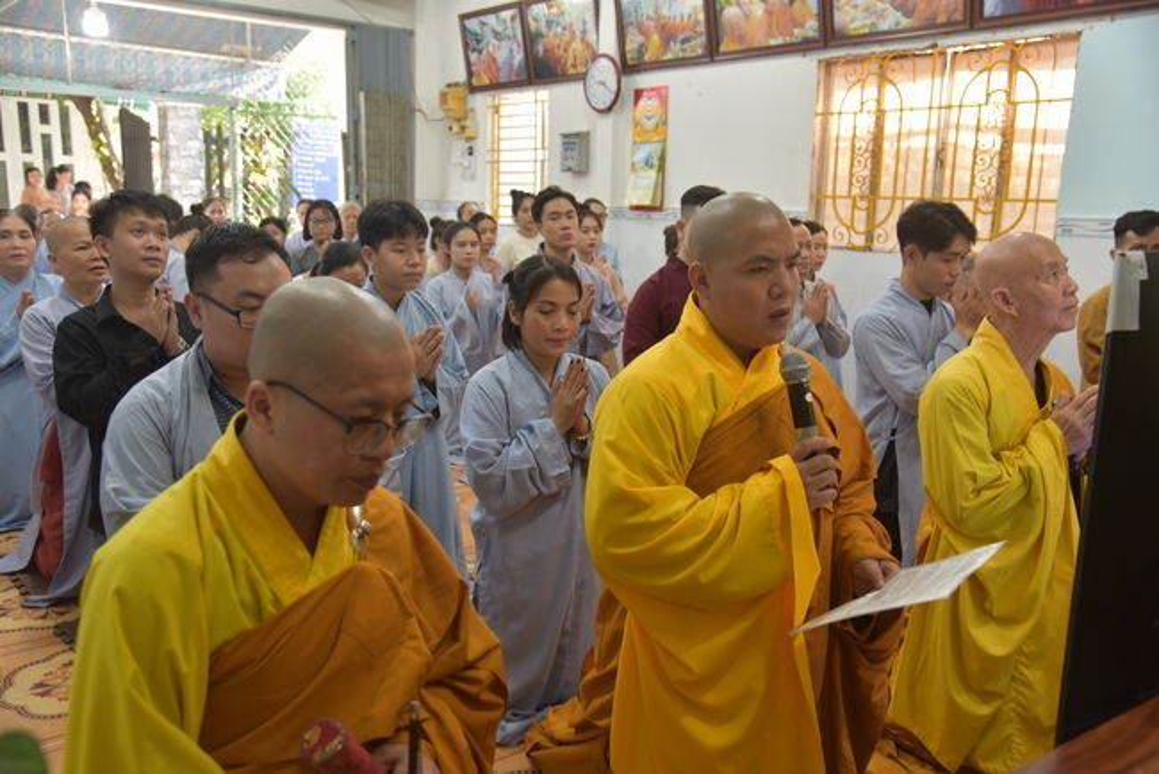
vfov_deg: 41.2
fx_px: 1031
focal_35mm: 32
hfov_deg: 58.7
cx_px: 580
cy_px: 387
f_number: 4
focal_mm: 32
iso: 450
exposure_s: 1/60
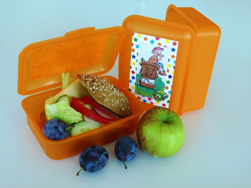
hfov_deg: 42.1
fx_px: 326
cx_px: 126
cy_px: 94
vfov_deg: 32.2
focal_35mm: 45
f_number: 3.2
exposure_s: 1/100
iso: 100
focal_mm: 8.1
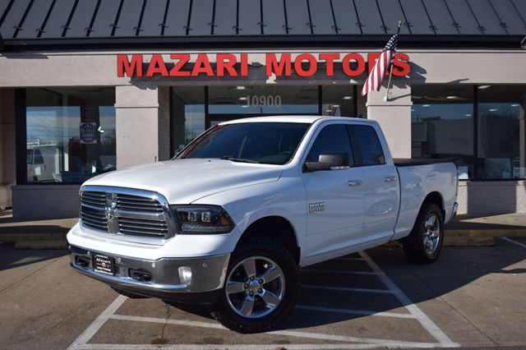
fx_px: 570
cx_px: 263
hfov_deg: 49.6
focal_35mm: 39
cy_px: 175
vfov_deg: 34.2
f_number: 4
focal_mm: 26
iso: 200
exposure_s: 1/2500
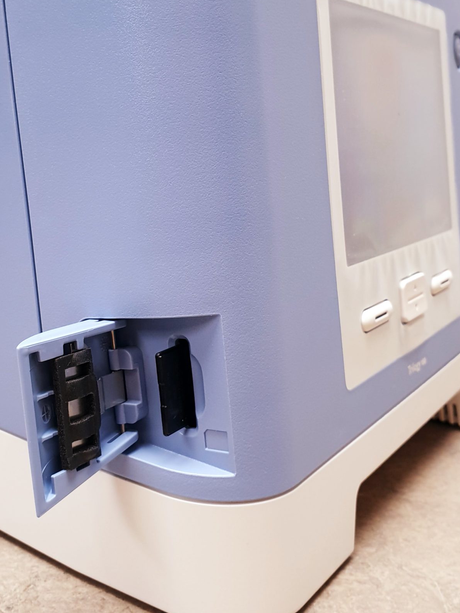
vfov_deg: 44.6
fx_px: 744
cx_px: 179
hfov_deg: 34.2
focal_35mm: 42
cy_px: 251
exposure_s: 1/50
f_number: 2.4
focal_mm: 4.3
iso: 125
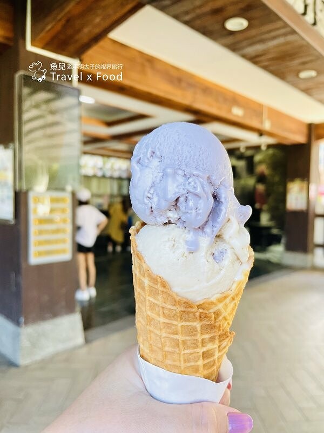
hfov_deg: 53.1
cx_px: 162
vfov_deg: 67.3
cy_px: 216
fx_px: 324
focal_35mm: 26
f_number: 1.6
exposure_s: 1/120
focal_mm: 4.2
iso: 50
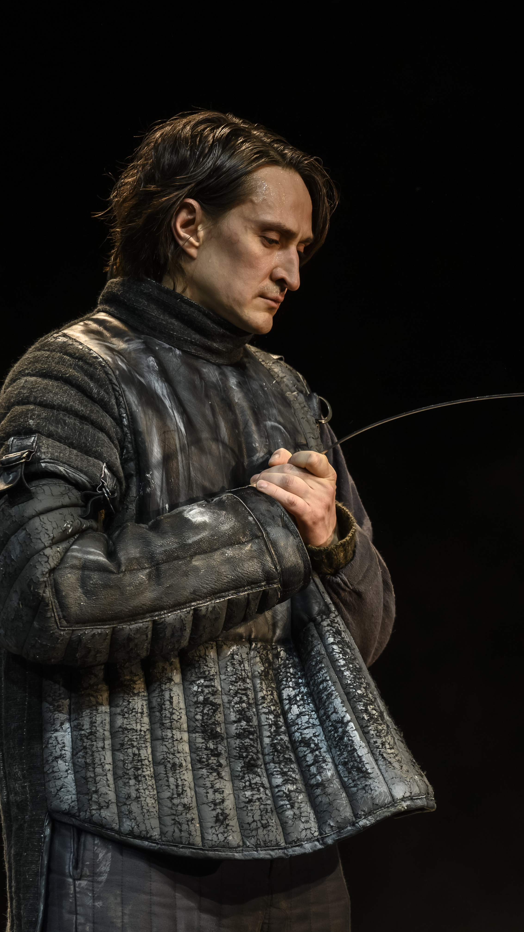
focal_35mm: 315
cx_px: 470
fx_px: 7782
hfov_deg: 3.9
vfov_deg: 6.9
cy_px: 466
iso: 250
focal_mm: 200
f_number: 4
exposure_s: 1/200
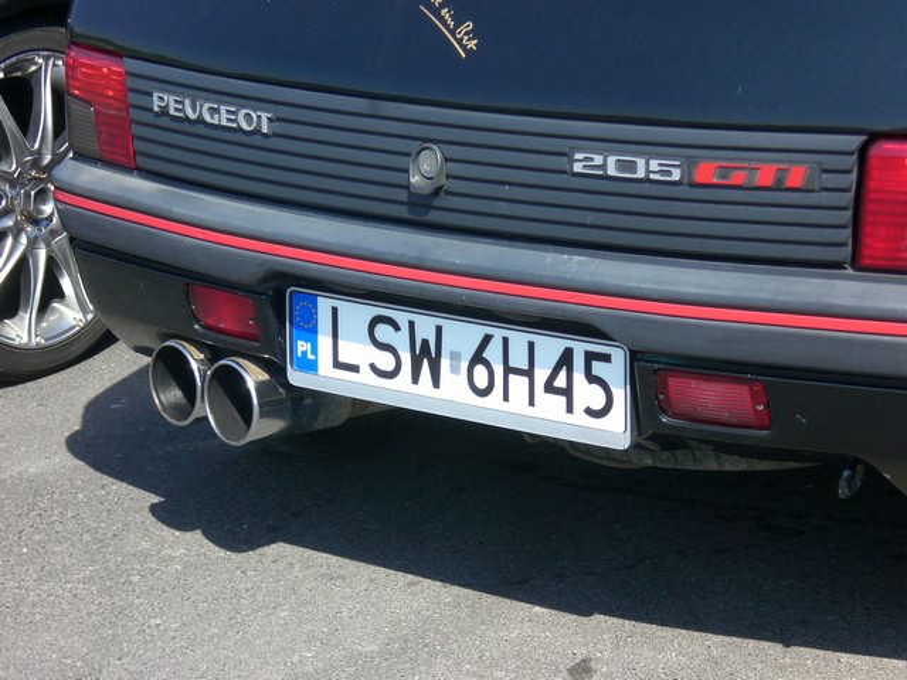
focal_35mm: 114
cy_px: 340
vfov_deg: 13.0
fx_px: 2987
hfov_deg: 17.3
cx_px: 454
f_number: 5.9
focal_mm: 18.9
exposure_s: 1/320
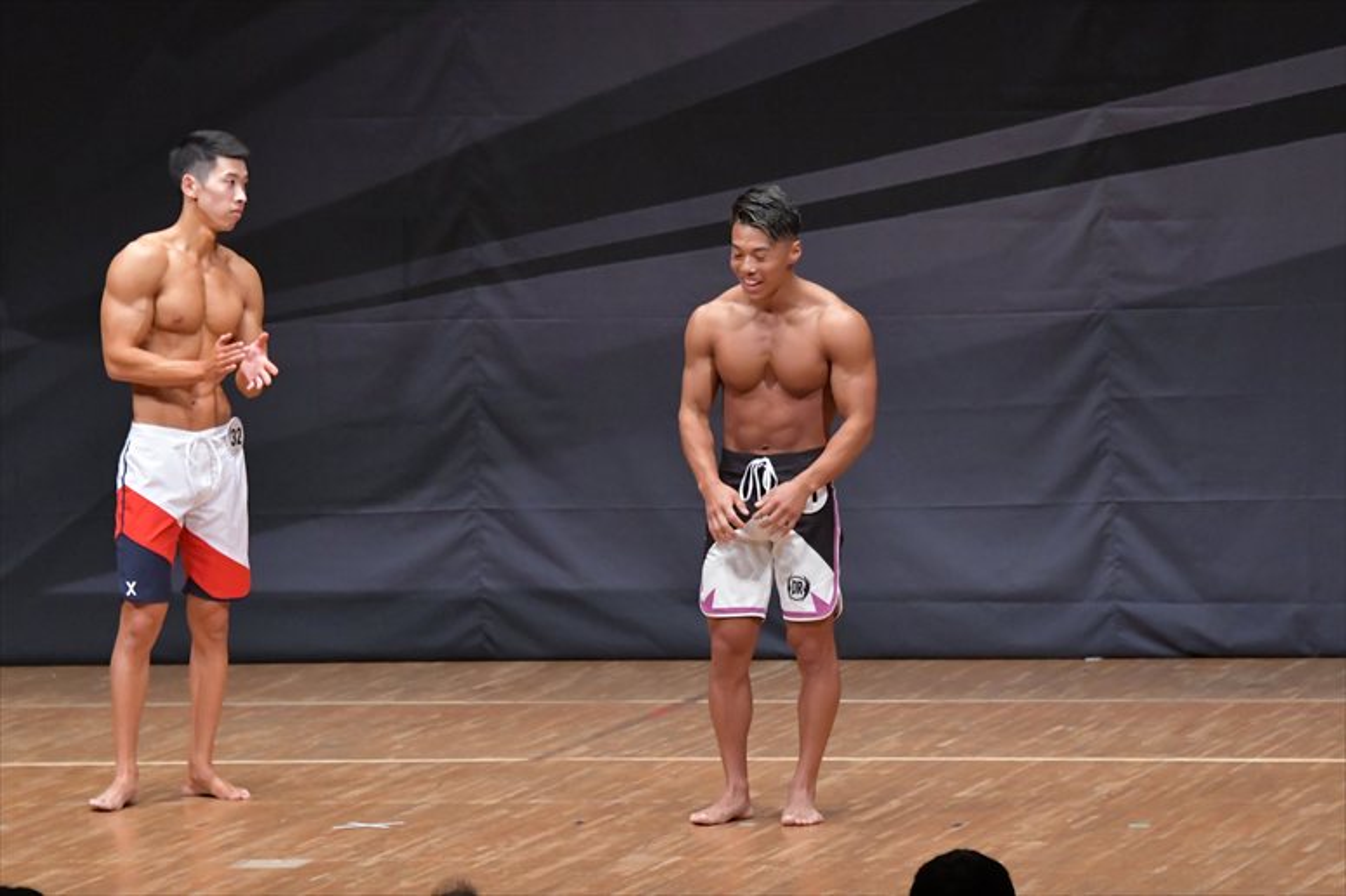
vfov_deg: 5.7
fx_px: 8969
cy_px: 448
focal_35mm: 240
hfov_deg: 8.6
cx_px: 673
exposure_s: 1/400
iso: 6400
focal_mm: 160
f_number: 5.6
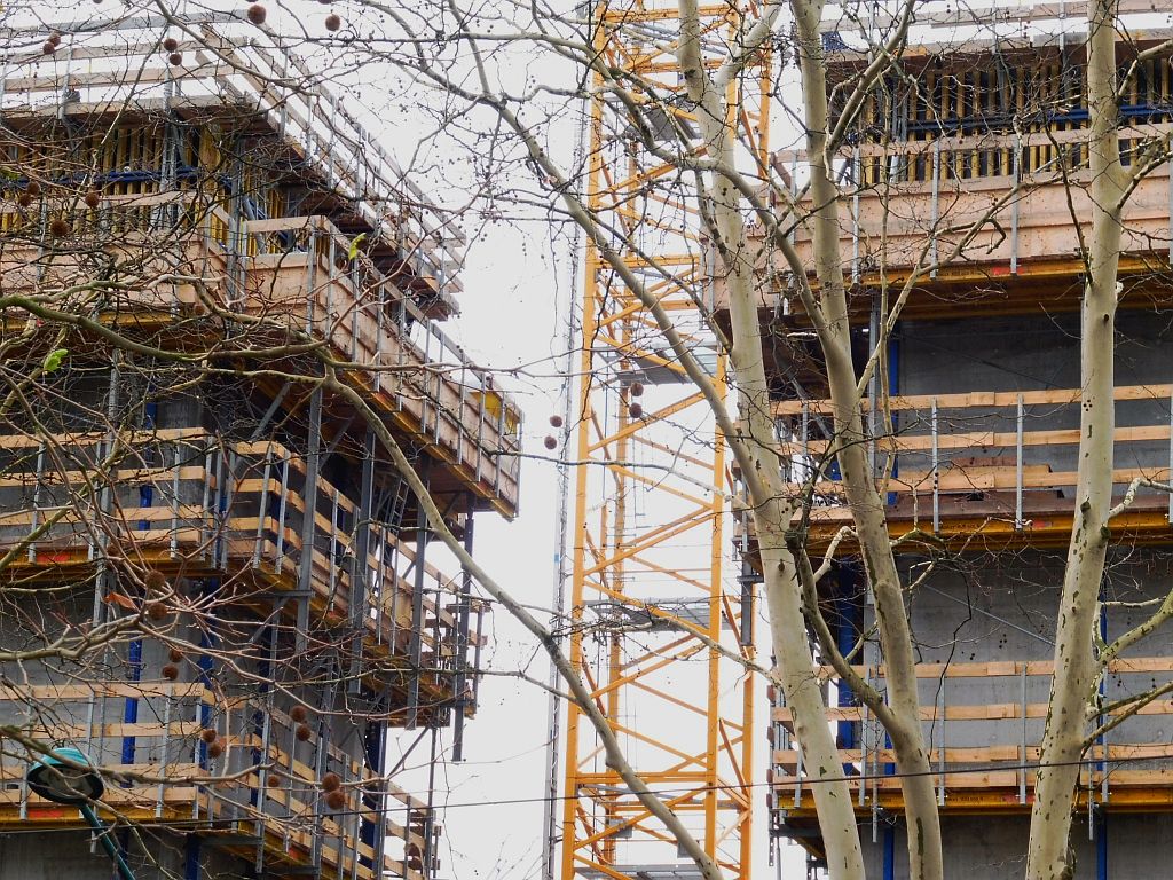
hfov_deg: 16.1
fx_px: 4134
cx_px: 586
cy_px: 440
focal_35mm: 122
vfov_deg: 12.1
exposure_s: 1/100
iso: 160
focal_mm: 21.8
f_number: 6.3
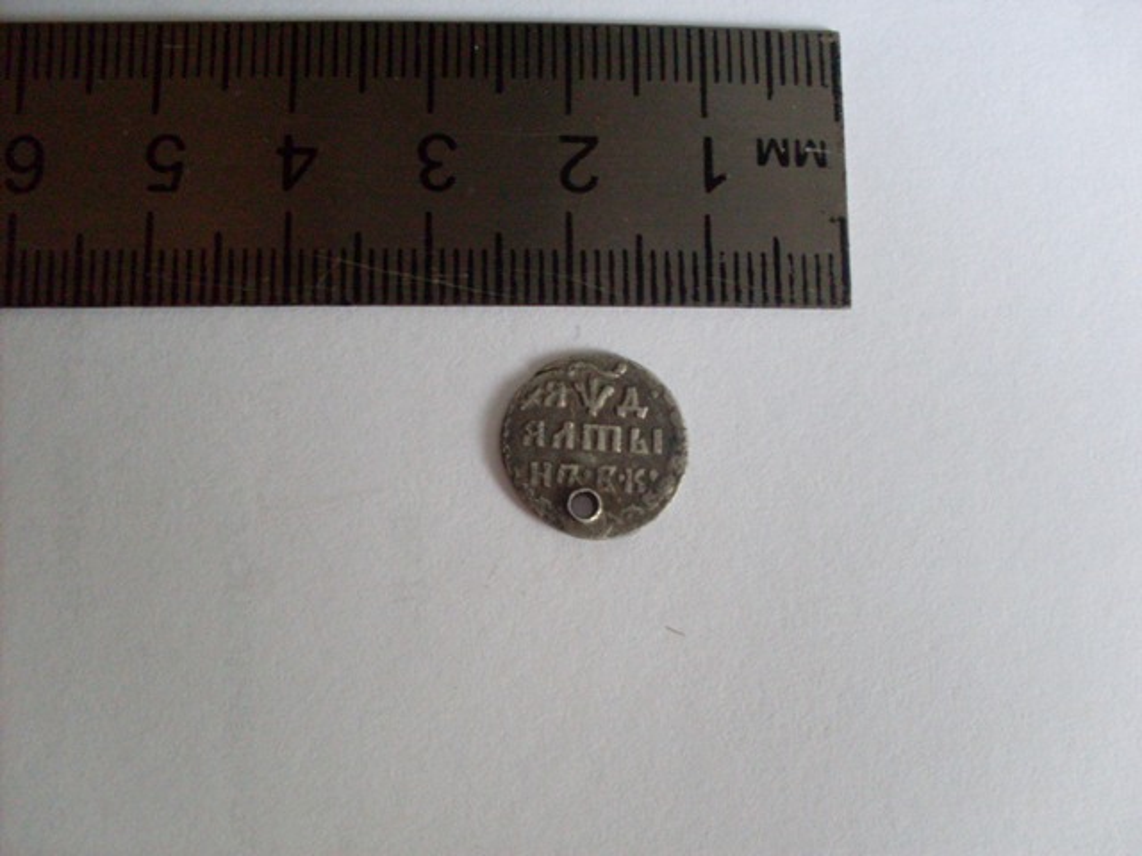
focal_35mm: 38
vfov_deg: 37.7
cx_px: 571
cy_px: 428
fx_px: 1254
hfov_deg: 49.0
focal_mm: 6.3
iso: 200
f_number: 2.8
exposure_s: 1/45
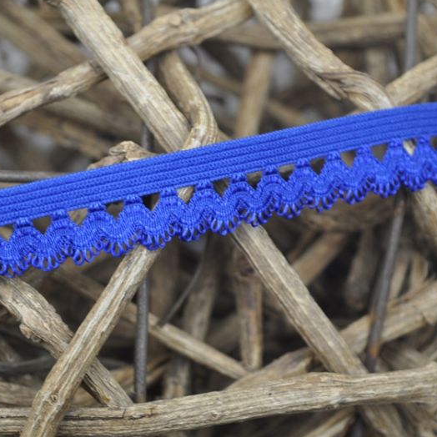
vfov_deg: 17.2
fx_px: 1443
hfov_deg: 17.2
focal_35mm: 101
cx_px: 180
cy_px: 219
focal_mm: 52
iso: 400
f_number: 5.6
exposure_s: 1/60
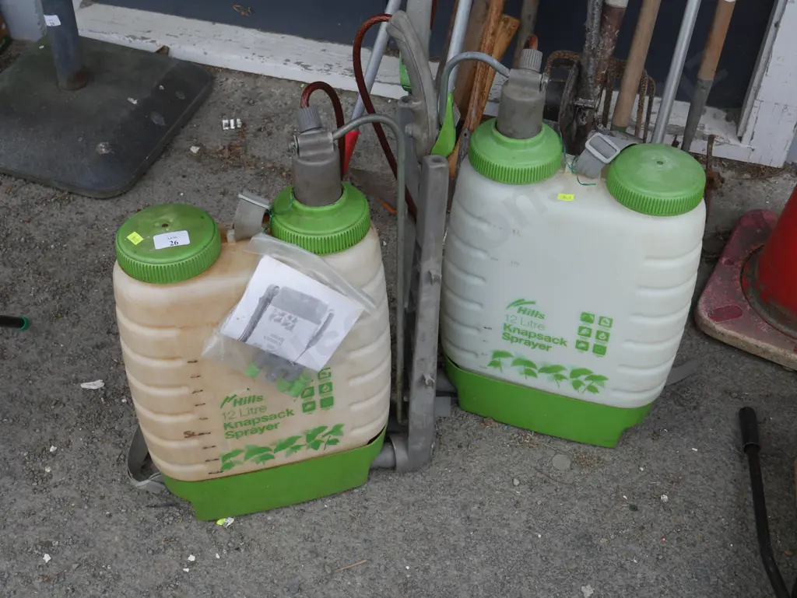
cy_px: 299
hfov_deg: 44.8
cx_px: 398
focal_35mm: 42
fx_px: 967
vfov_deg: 34.4
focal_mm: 21
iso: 200
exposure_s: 1/125
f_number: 5.6
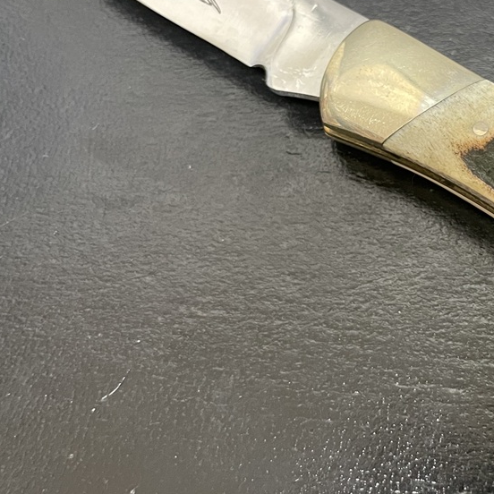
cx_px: 467
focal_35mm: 50
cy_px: 196
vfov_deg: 33.9
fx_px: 807
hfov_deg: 32.0
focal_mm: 4.2
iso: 500
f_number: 1.6
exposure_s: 1/58
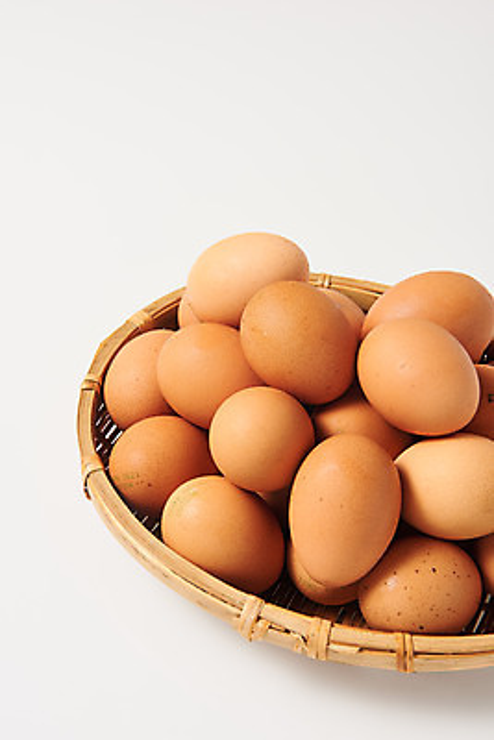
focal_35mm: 70
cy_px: 370
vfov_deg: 28.8
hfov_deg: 19.5
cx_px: 247
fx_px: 1439
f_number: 20
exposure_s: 1/125
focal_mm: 70
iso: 100
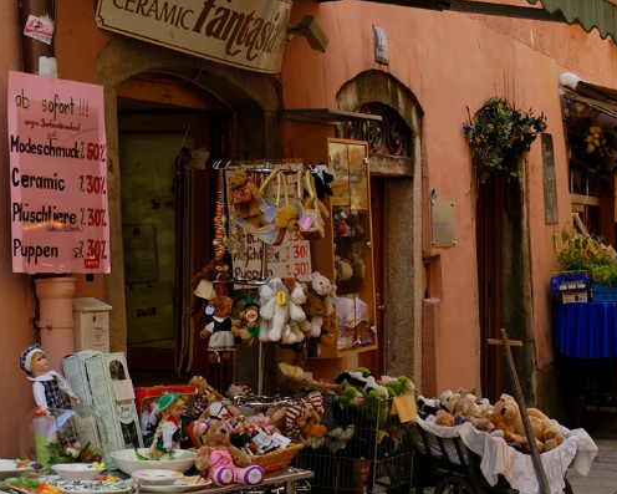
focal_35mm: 90
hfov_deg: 20.9
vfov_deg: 17.1
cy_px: 210
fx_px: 1644
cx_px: 535
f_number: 8
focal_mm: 24
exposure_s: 1/80
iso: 100
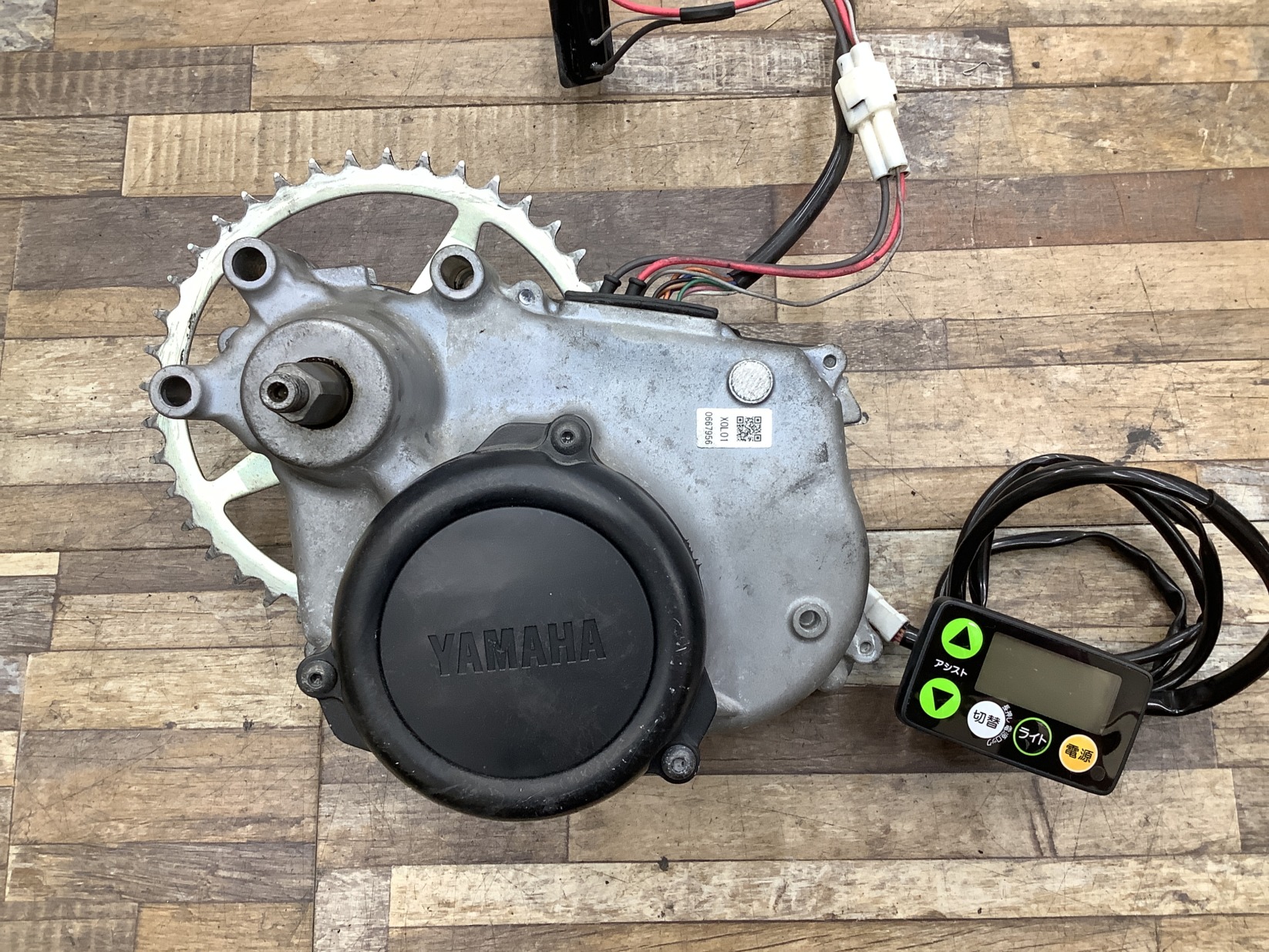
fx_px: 1137
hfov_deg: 58.3
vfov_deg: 45.5
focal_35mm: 31
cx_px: 634
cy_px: 476
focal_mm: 3.3
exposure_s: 1/50
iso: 125
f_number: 2.4
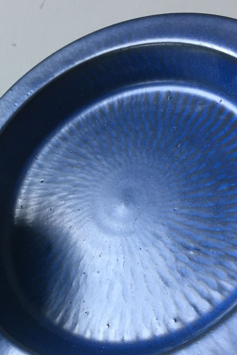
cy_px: 170
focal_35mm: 59
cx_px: 27
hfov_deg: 22.5
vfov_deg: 33.9
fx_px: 583
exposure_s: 1/33
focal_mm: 4.15
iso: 125
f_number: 2.2
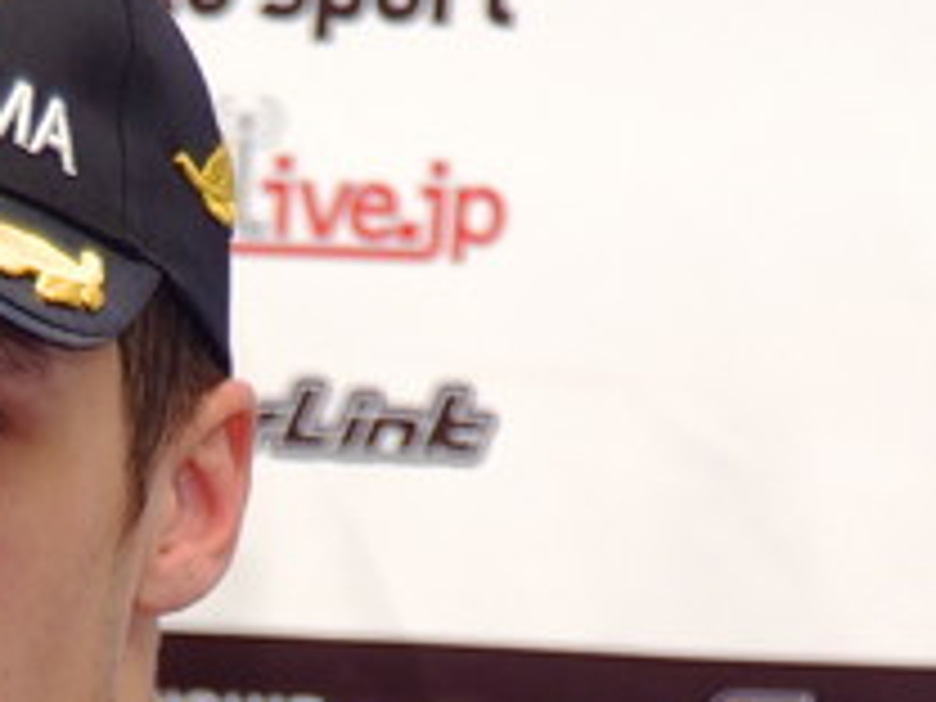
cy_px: 986
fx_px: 16197
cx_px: -243
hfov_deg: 3.3
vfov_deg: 2.5
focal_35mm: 599
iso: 400
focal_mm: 120
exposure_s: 1/250
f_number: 5.6
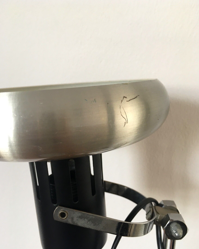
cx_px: 100
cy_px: 128
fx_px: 228
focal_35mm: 31
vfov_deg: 57.2
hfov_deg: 47.1
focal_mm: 4.15
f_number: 2.2
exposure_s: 1/33
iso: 100
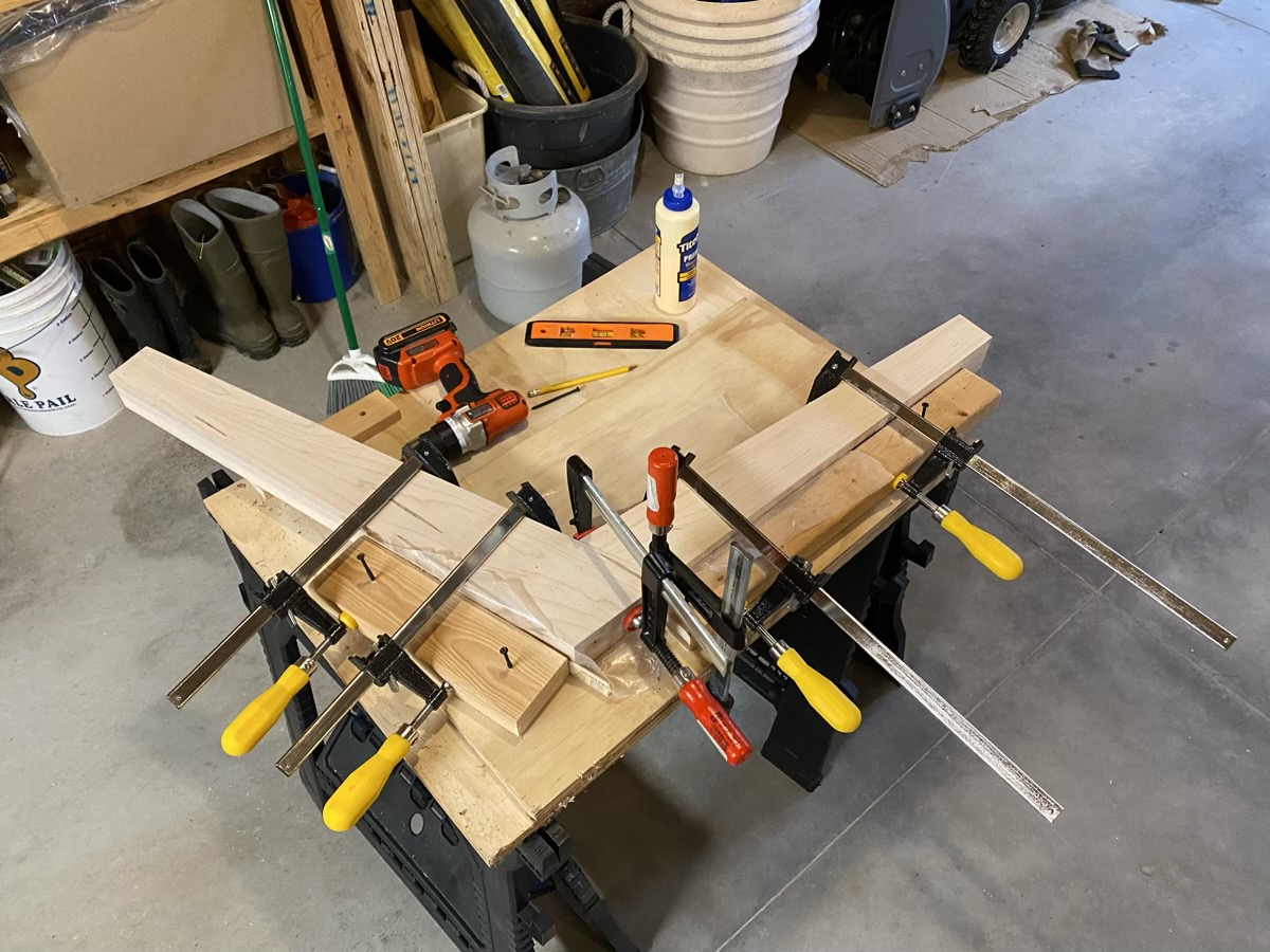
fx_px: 954
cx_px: 635
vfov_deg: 53.1
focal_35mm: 26
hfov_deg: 67.3
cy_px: 476
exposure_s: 1/60
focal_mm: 4.25
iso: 500
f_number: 1.8
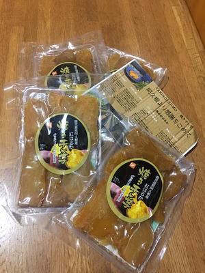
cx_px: 102
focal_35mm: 29
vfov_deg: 61.7
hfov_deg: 48.2
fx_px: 229
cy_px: 136
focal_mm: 4.15
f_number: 2.2
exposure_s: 1/15
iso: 100
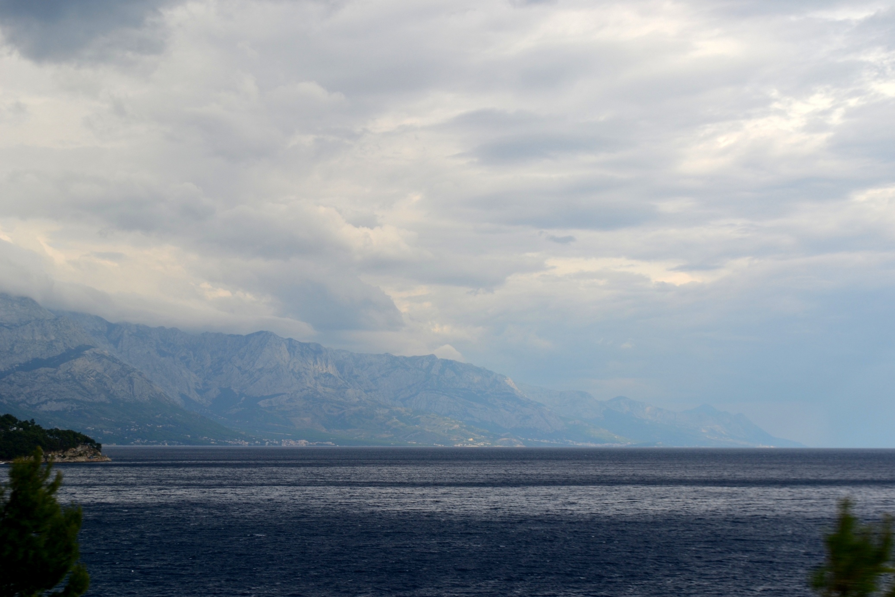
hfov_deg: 31.9
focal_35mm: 63
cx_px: 448
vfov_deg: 21.6
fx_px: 1566
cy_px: 298
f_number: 8
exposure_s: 1/250
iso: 100
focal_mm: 42
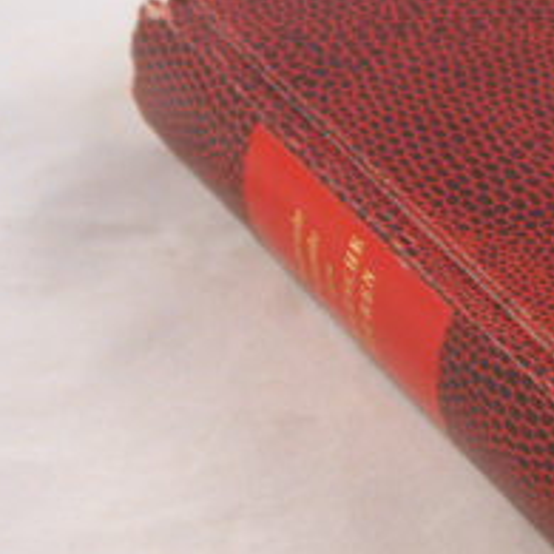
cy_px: 406
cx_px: 875
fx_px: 2463
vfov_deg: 12.8
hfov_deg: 12.1
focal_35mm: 136
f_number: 3.9
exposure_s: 1/40
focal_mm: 8.6
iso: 125
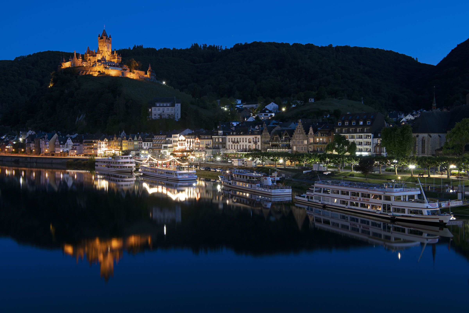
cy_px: 156
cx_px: 234
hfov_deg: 50.7
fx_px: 495
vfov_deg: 35.1
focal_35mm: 38
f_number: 9
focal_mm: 38
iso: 100
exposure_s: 30
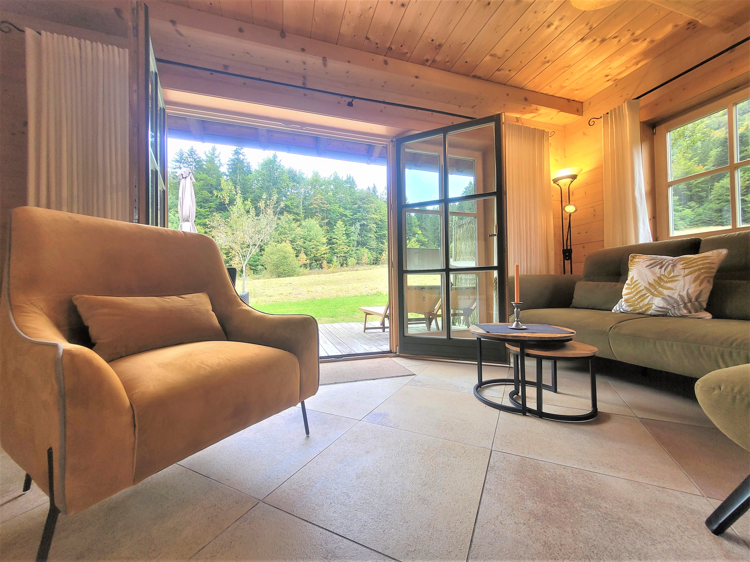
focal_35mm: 13
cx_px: 375
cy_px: 281
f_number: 2.2
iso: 50
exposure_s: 1/50
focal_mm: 1.74
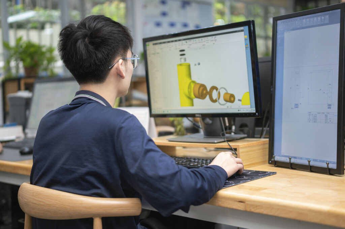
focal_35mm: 50
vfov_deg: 26.9
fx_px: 479
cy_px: 114
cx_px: 172
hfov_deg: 39.6
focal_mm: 50
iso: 320
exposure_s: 1/125
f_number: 1.8
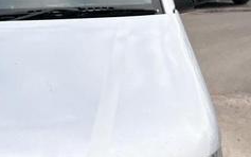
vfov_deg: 12.3
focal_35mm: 104
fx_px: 711
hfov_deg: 18.4
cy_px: 176
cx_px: -87
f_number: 1.6
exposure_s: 1/850
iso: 50
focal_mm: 5.96
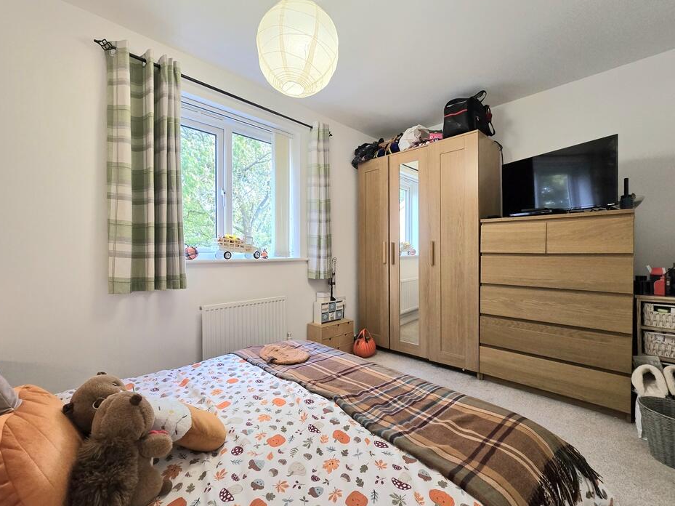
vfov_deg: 85.6
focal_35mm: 14
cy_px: 249
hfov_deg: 102.0
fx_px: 273
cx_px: 320
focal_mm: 2.2
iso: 160
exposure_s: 1/50.3
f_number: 2.2
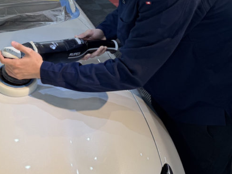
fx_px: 335
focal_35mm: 50
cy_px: 67
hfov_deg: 34.8
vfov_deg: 29.0
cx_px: 1
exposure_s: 1/363
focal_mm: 6.76
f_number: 1.78
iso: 80
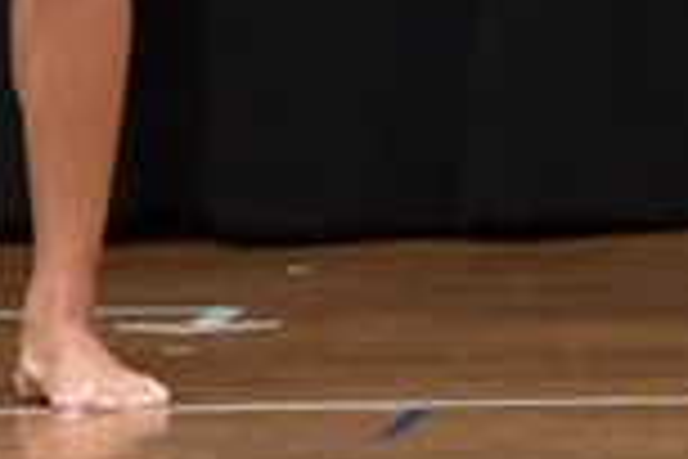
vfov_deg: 1.1
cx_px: -380
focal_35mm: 1216
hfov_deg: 1.7
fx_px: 23237
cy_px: -621
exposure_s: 1/400
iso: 6400
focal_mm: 160
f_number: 5.6
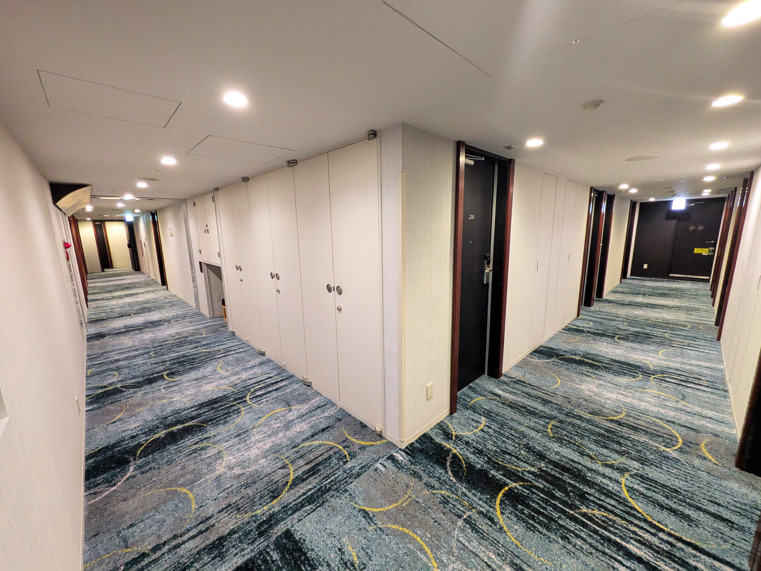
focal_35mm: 14
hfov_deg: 102.0
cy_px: 286
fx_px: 308
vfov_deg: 85.7
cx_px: 380
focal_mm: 1.83
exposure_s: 1/25
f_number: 2.2
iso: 448
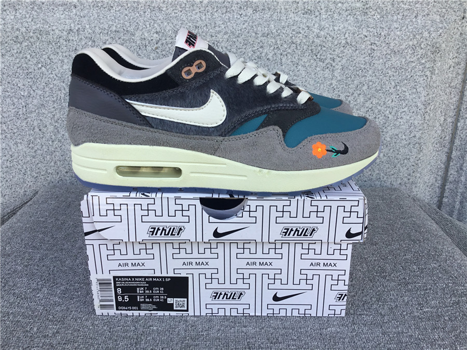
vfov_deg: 45.4
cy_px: 175
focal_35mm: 31
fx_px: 418
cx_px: 234
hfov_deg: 58.4
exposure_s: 1/212
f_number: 2.4
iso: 25
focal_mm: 3.3
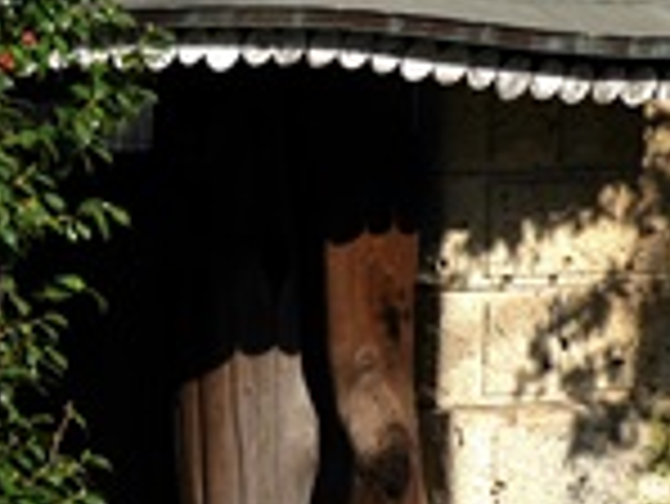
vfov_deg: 2.5
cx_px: 31
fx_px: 11293
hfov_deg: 3.4
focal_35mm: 583
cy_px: -234
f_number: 10
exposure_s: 1/640
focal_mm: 97
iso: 200
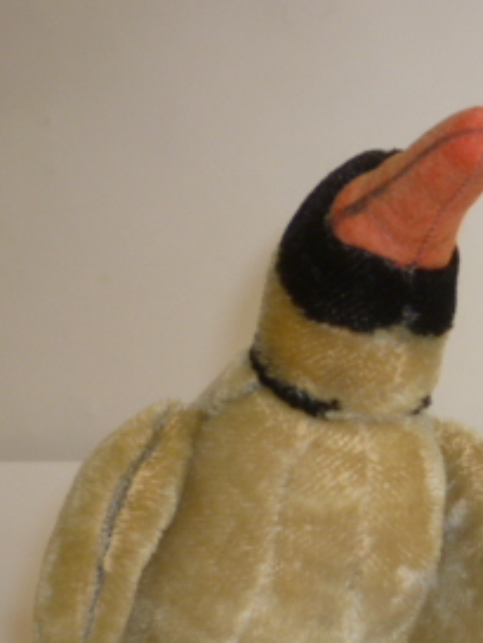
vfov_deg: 27.8
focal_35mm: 68
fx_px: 1264
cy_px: 539
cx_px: 631
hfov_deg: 19.8
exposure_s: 1/30
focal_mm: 5.2
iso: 100
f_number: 3.3
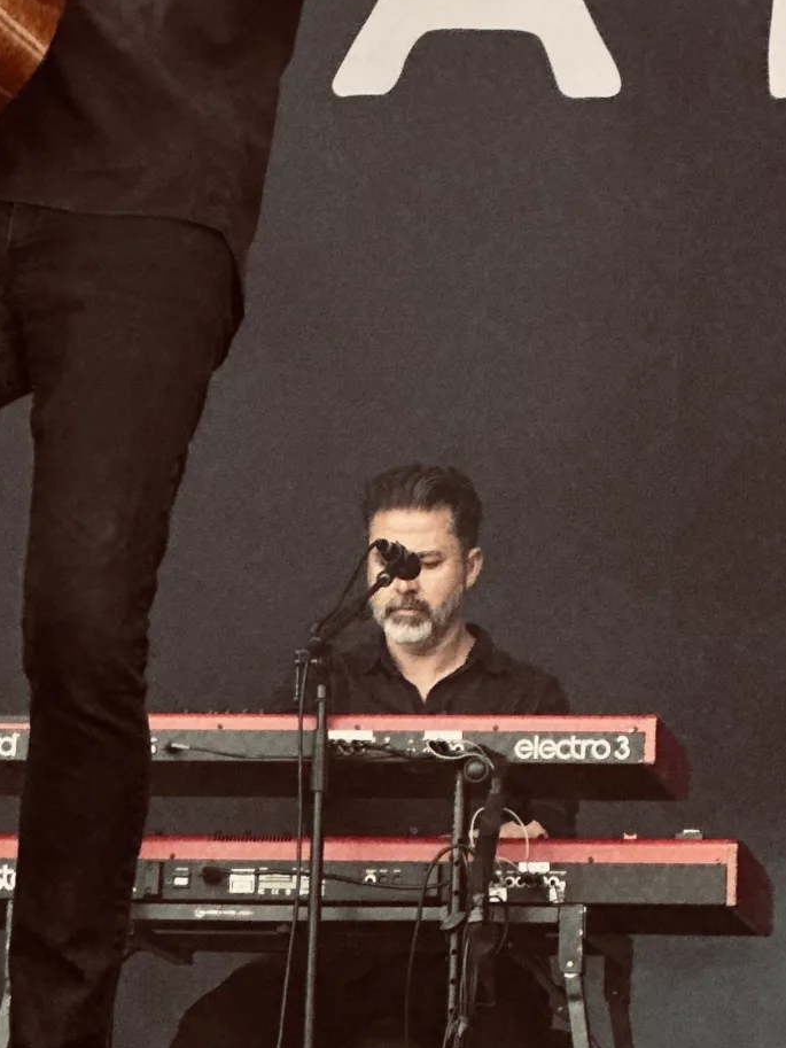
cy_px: -24
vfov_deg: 9.1
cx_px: 455
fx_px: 6538
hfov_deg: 6.9
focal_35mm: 216
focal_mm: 9
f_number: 2.8
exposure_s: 1/121
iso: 80
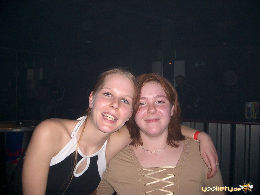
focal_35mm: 35
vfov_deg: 40.7
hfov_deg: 52.6
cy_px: 98
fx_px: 263
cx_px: 130
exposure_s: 1/40
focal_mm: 5.8
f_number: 2.6
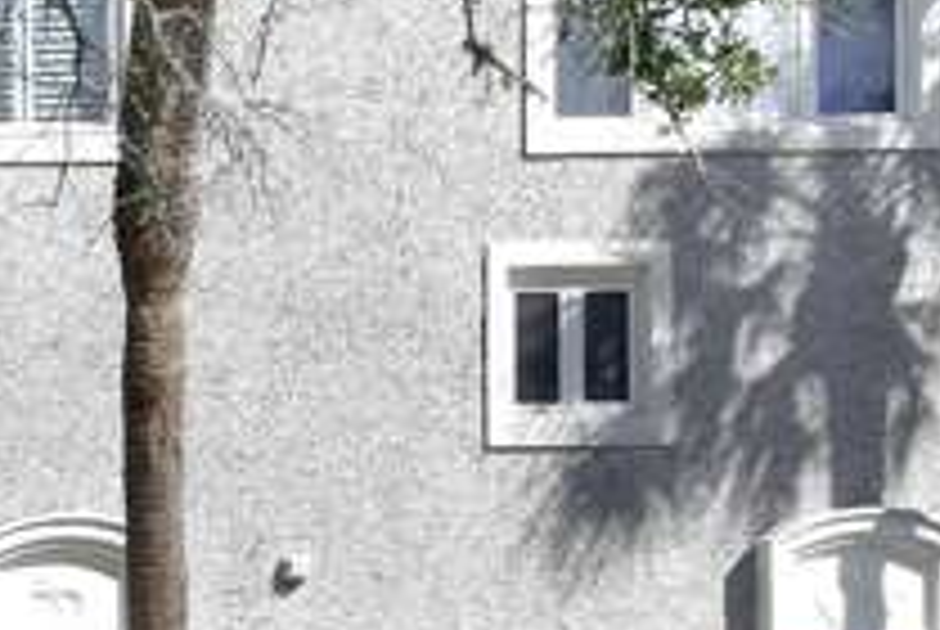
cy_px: 328
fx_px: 1438
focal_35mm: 55
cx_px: -589
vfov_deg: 24.7
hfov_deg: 24.5
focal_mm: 10
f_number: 8
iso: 400
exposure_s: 1/800
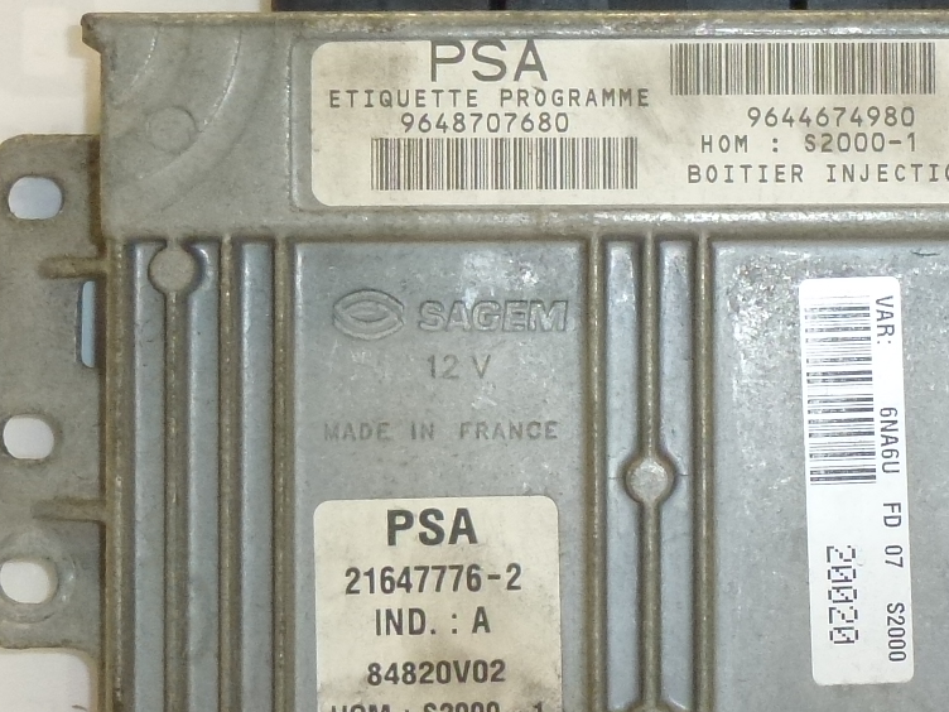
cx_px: 668
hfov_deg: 19.9
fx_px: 2687
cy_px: 239
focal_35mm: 98
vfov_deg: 15.1
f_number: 3.7
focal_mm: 6.4
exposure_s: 1/200
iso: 400
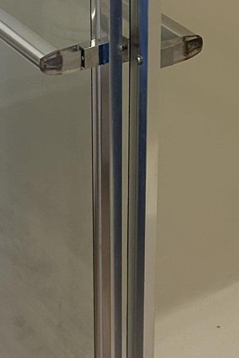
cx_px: 324
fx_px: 1065
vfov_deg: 18.6
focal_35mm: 107
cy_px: 6
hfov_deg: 12.4
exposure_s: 1/60
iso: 100
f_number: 1.5
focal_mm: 5.7
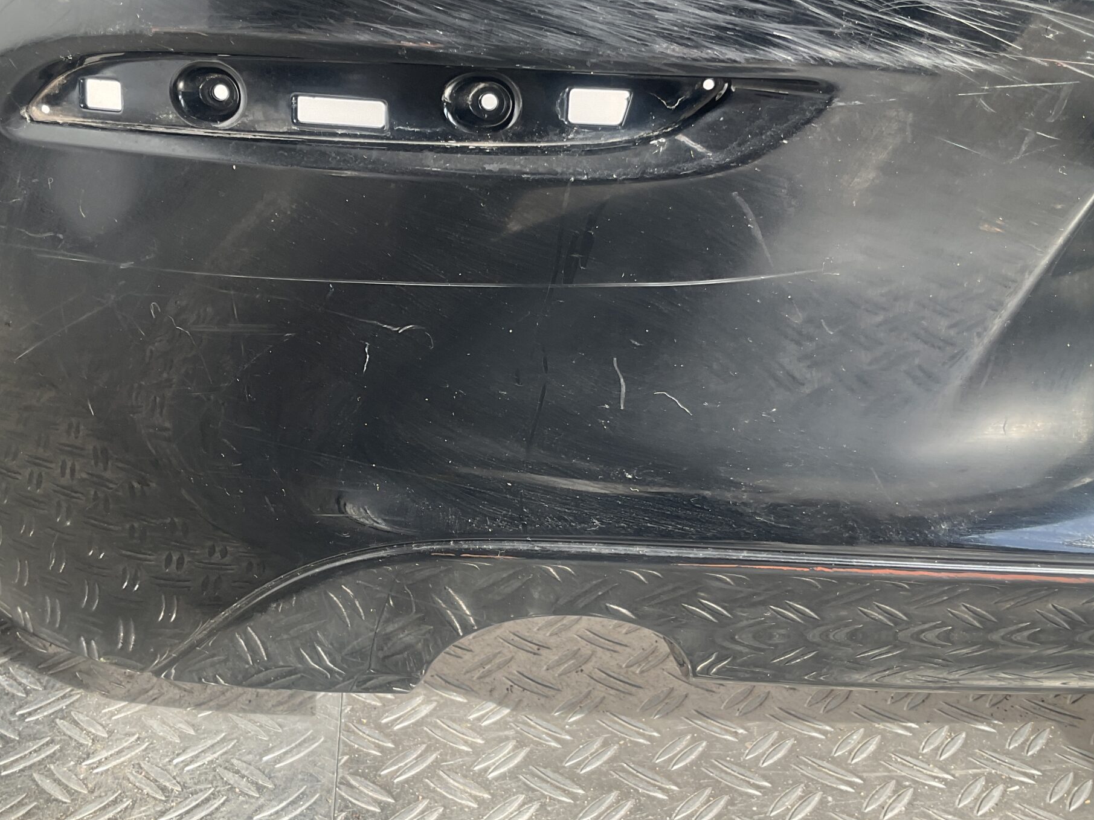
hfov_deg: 45.7
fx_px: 1296
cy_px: 343
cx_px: 503
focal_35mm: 41
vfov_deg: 35.1
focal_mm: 3
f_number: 1.8
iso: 16
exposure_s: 1/135
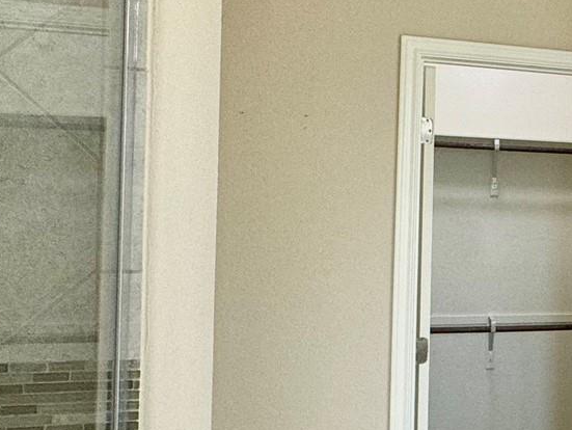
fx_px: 860
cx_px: 782
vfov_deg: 28.1
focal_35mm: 52
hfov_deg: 28.6
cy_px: 227
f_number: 2.2
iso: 100
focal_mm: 2.22
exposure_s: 1/120
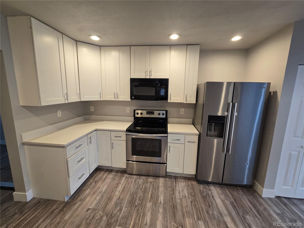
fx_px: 114
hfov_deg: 106.2
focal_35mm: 13
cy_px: 114
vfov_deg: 89.9
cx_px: 152
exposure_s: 1/60
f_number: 2.2
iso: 160
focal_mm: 2.2
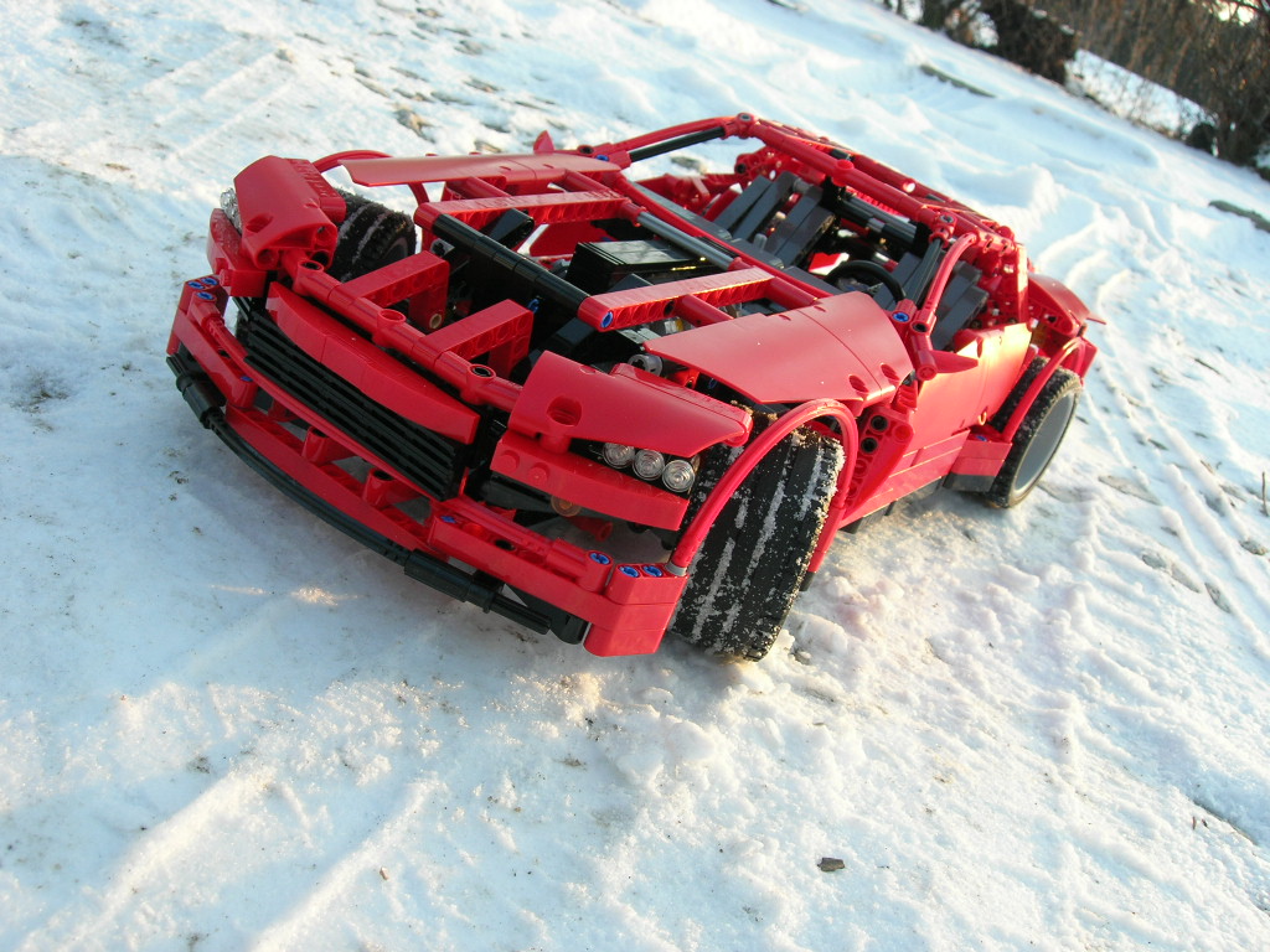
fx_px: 1394
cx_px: 635
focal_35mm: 38
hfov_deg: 49.0
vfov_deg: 37.7
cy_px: 476
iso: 64
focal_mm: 7.8
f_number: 4.8
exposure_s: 1/84
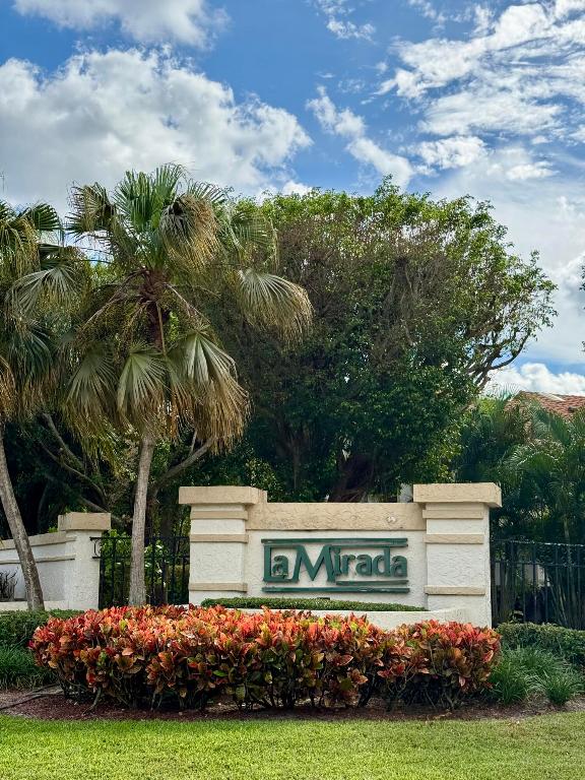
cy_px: 390
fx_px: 1082
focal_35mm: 48
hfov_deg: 30.3
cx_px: 292
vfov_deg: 39.7
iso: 80
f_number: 1.78
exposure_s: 1/4098
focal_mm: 6.76
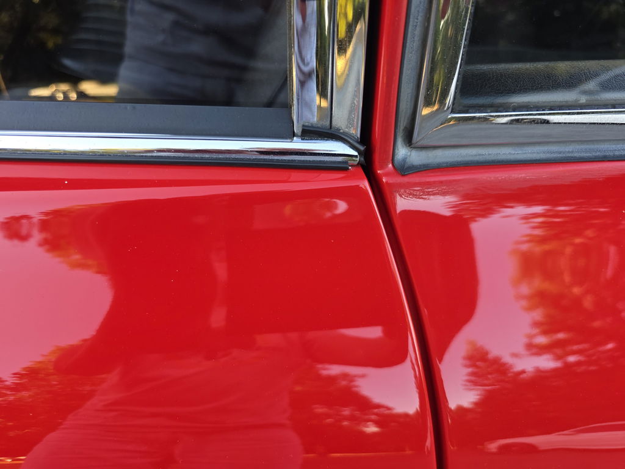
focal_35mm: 23
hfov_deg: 73.9
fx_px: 415
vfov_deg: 58.9
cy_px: 234
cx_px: 312
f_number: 1.7
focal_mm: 6.3
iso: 80
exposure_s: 1/180
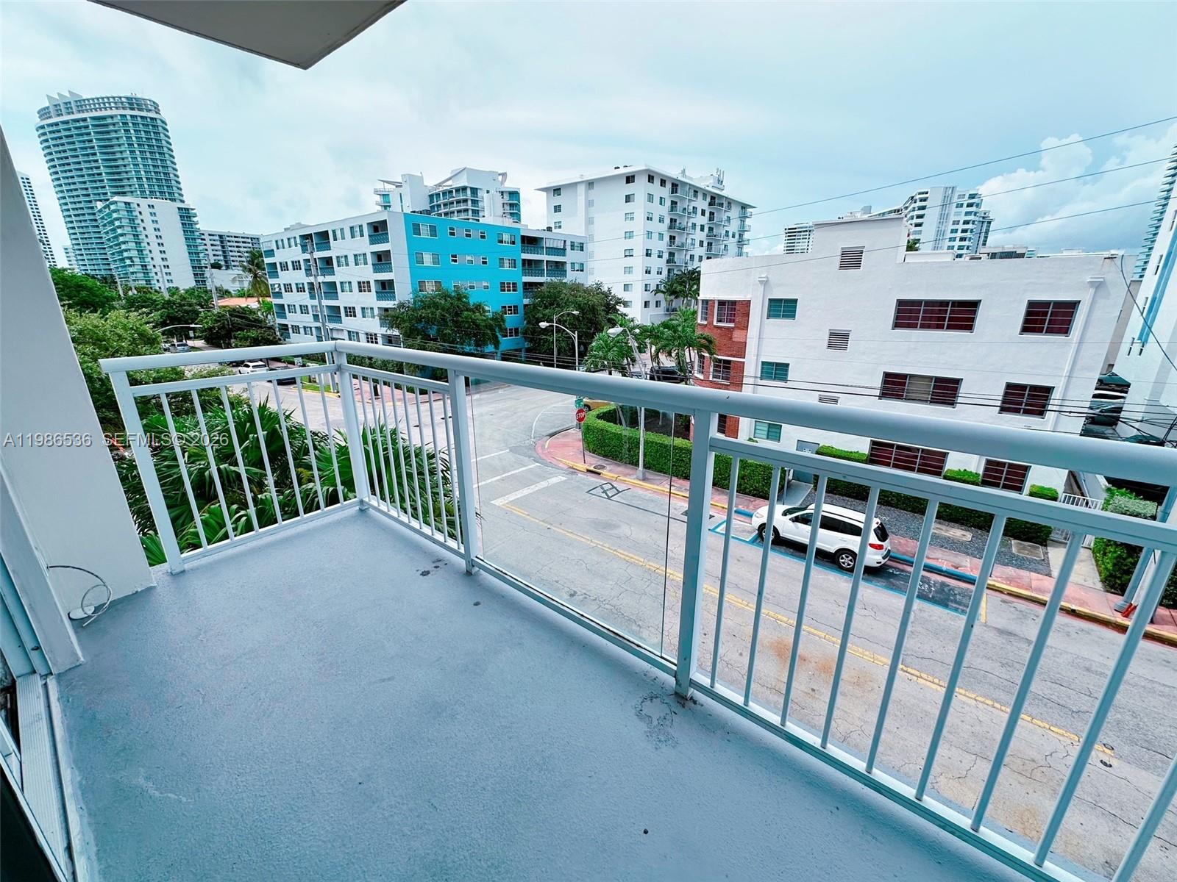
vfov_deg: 85.7
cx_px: 588
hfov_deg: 102.1
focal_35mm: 14
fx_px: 476
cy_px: 441
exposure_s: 1/1575
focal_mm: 2.22
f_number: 2.2
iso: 40
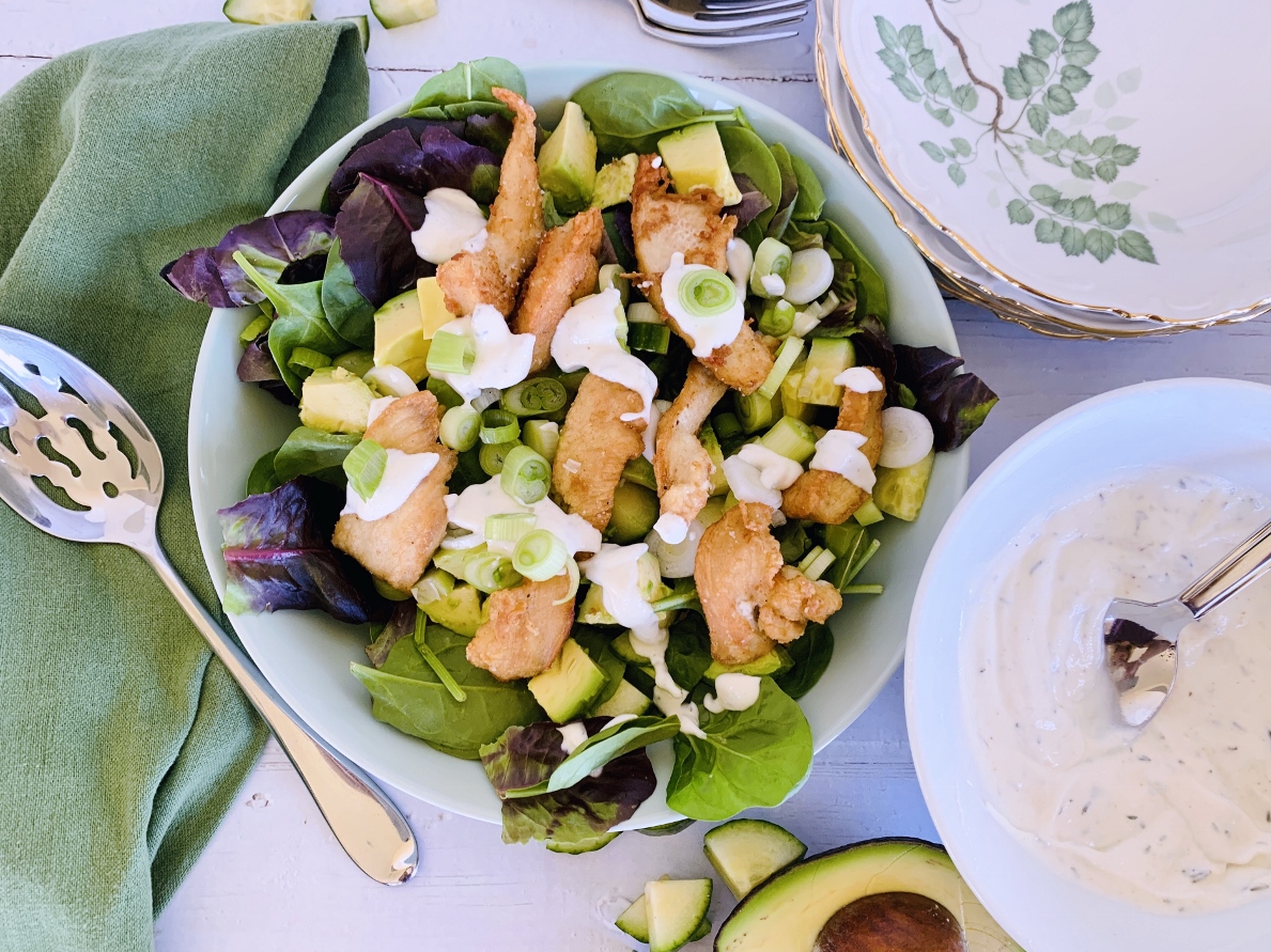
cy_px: 484
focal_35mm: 28
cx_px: 654
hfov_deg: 63.4
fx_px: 1028
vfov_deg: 49.7
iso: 100
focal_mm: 4.25
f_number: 1.8
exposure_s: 1/112
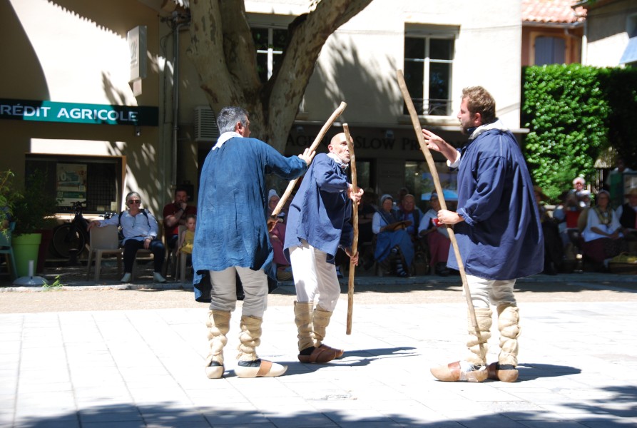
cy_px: 214
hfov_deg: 24.1
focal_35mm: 84
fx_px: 1490
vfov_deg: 16.3
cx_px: 318
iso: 200
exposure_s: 1/500
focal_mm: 56
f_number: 5.6
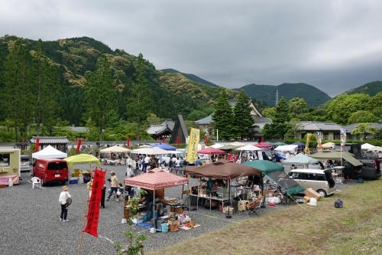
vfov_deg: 43.6
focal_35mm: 30
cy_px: 128
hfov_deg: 61.9
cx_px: 191
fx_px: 318
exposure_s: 1/200
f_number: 5.6
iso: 125
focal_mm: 11.06
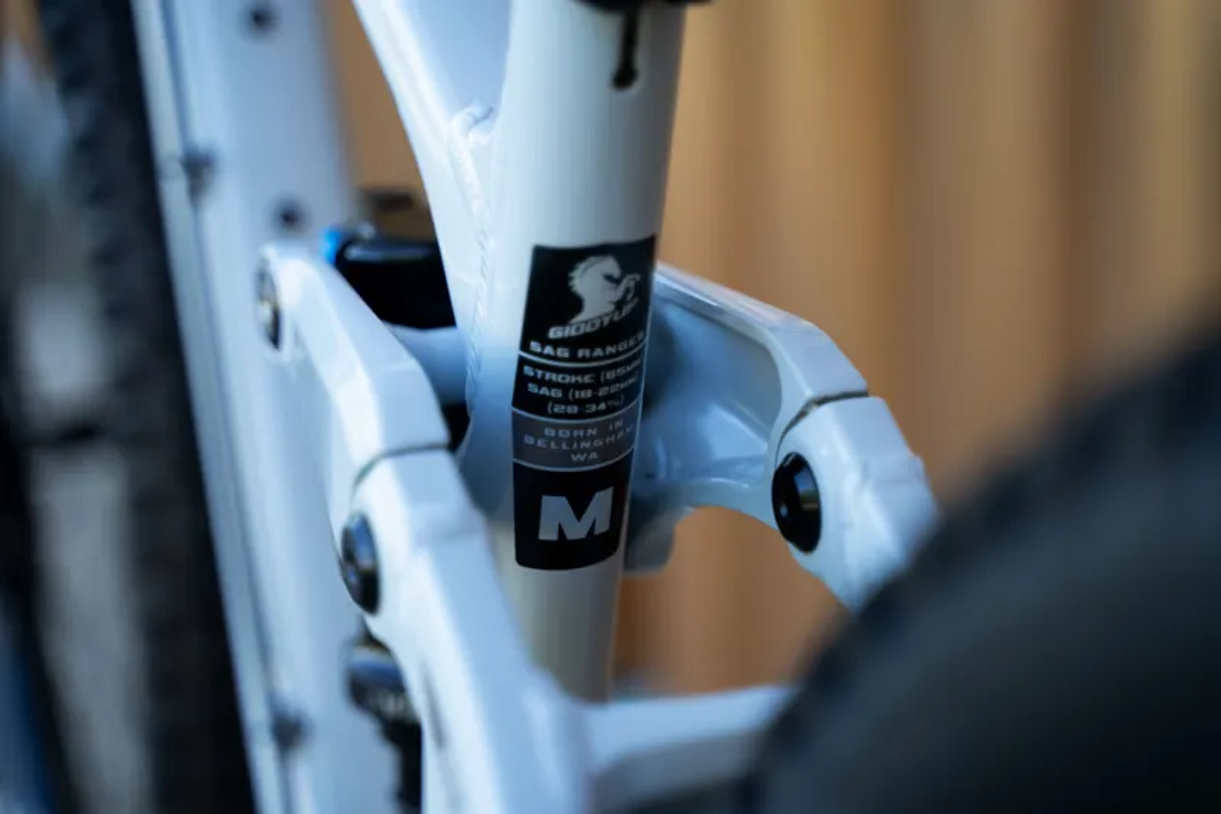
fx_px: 2543
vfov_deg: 18.2
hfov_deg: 27.0
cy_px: 407
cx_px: 610
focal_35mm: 75
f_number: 2.8
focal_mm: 75
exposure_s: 1/1600
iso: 1250
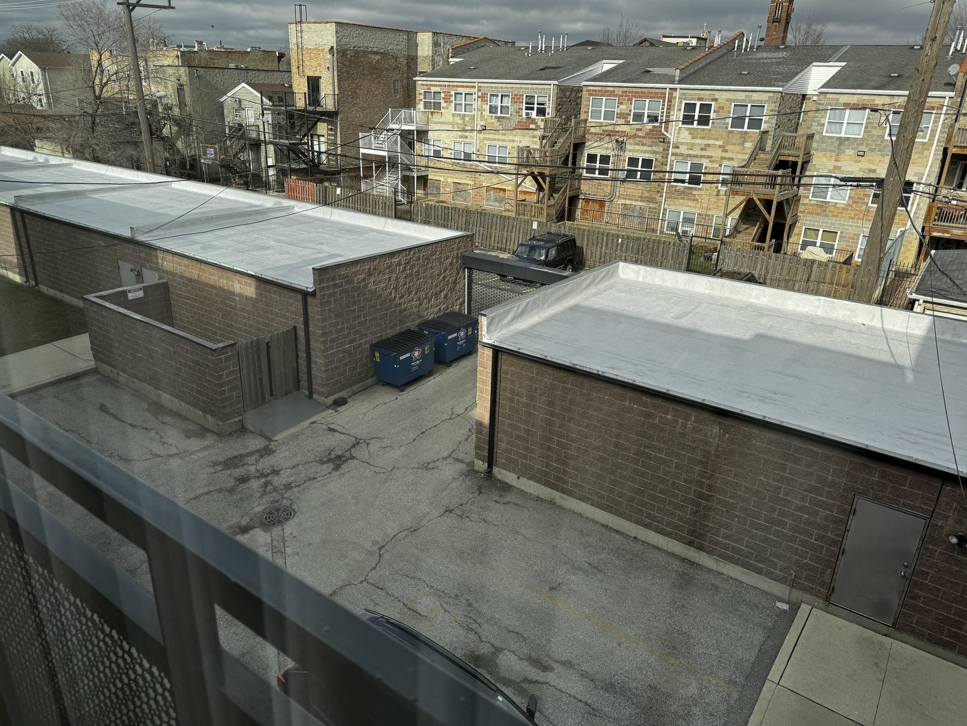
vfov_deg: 56.8
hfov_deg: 71.6
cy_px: 363
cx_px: 484
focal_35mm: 24
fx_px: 670
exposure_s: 1/2959
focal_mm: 6.86
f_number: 1.78
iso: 80
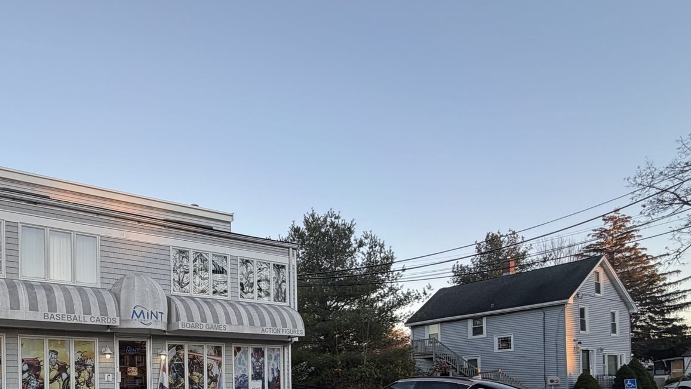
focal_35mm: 27
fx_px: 495
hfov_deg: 65.5
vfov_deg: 38.3
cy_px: 385
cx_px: 171
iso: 40
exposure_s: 1/201
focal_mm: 2.22
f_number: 2.2
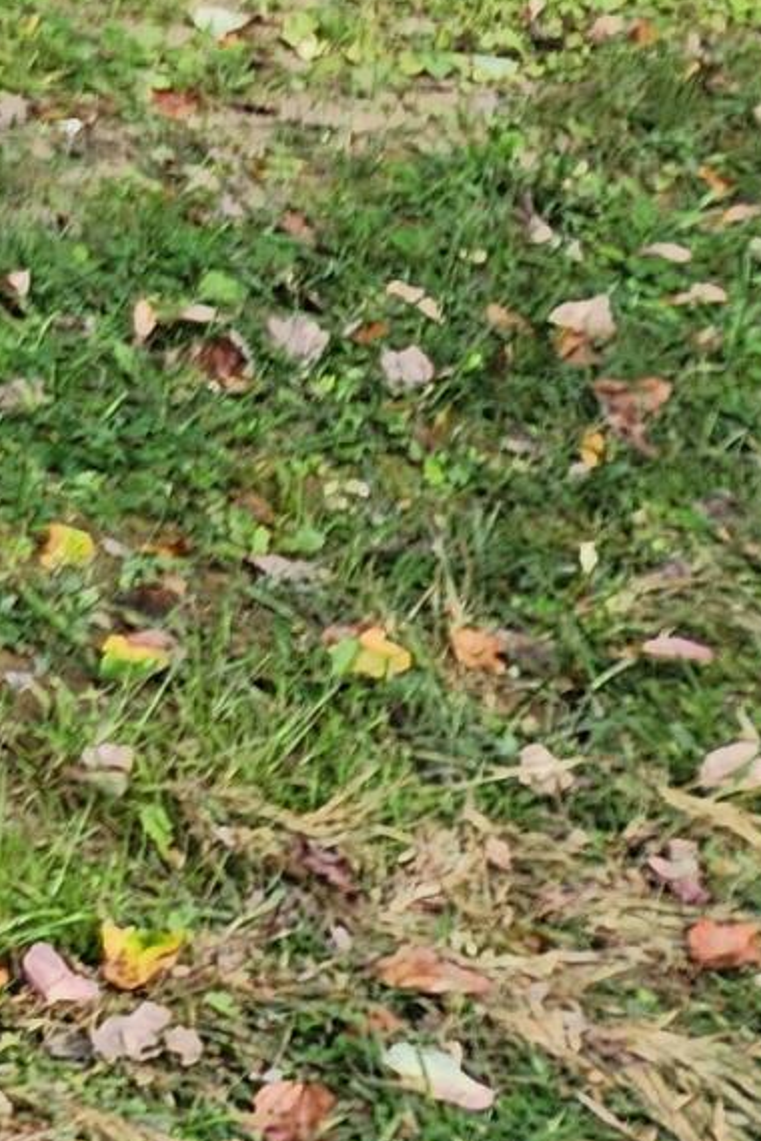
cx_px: -1848
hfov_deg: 8.3
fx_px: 3995
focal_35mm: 126
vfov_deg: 14.9
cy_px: -645
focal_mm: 6.4
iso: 32
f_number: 1.8
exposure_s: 1/180
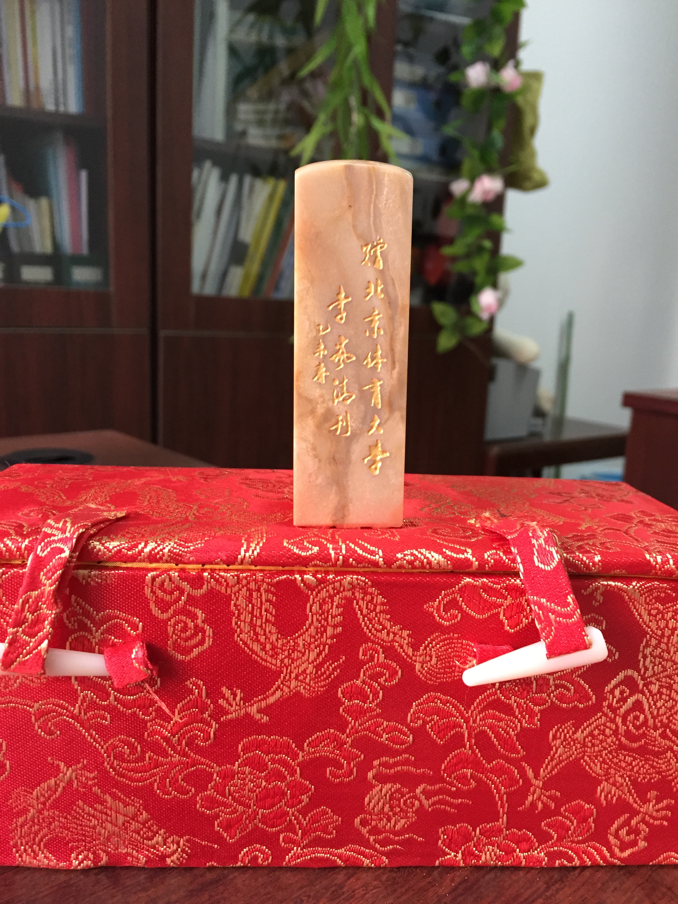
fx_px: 757
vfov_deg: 61.7
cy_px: 452
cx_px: 339
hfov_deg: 48.2
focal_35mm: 29
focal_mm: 4.15
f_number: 2.2
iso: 160
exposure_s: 1/30
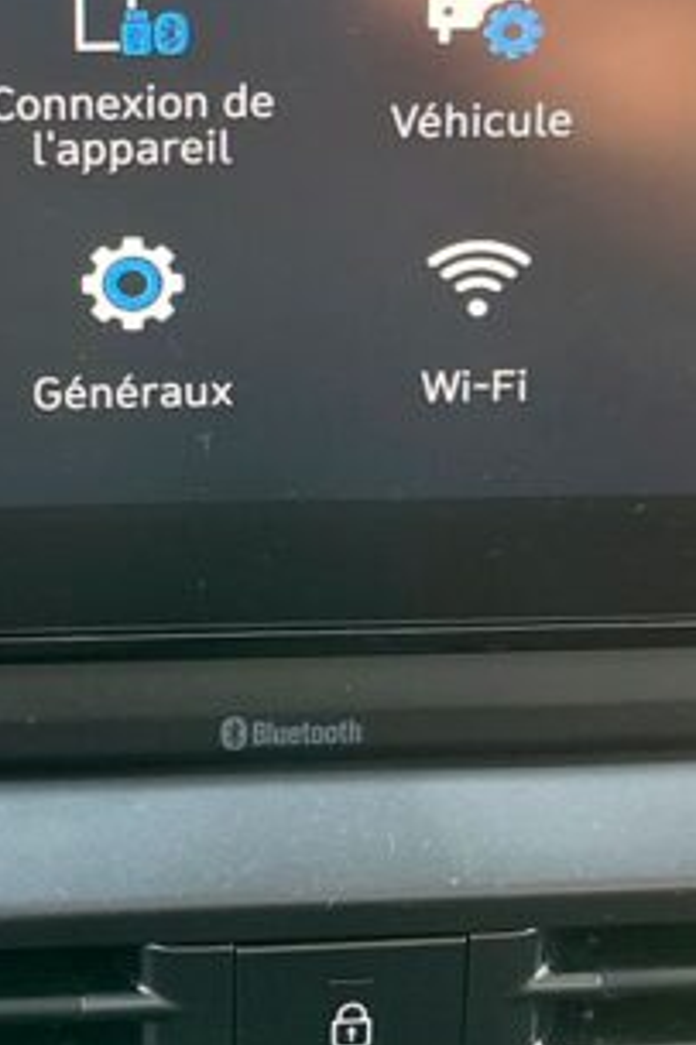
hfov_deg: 19.0
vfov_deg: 27.8
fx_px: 2061
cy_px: 188
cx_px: 127
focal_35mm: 71
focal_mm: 5.1
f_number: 1.6
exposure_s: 1/121
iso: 125
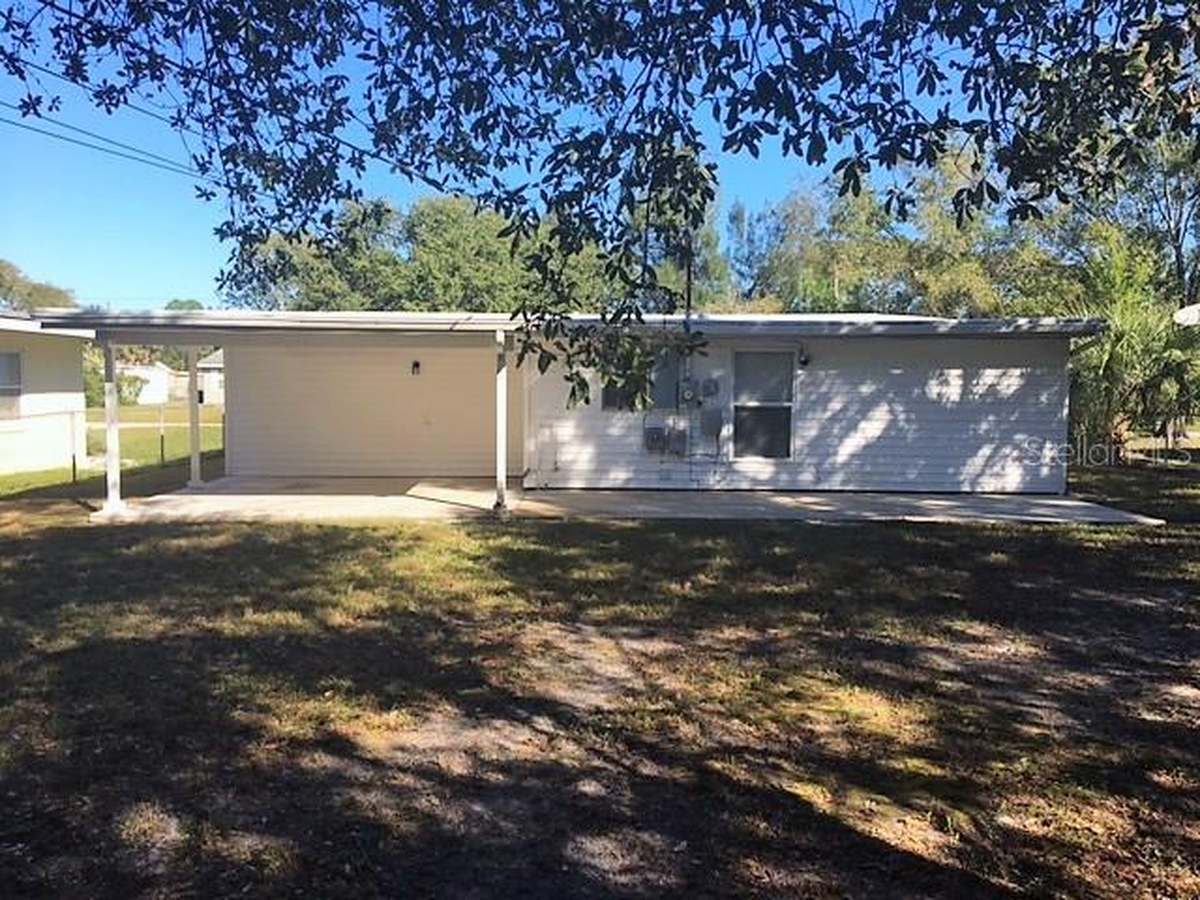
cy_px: 450
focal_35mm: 29
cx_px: 600
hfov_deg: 61.7
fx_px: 1005
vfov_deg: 48.2
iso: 25
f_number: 2.2
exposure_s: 1/761
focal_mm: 4.15
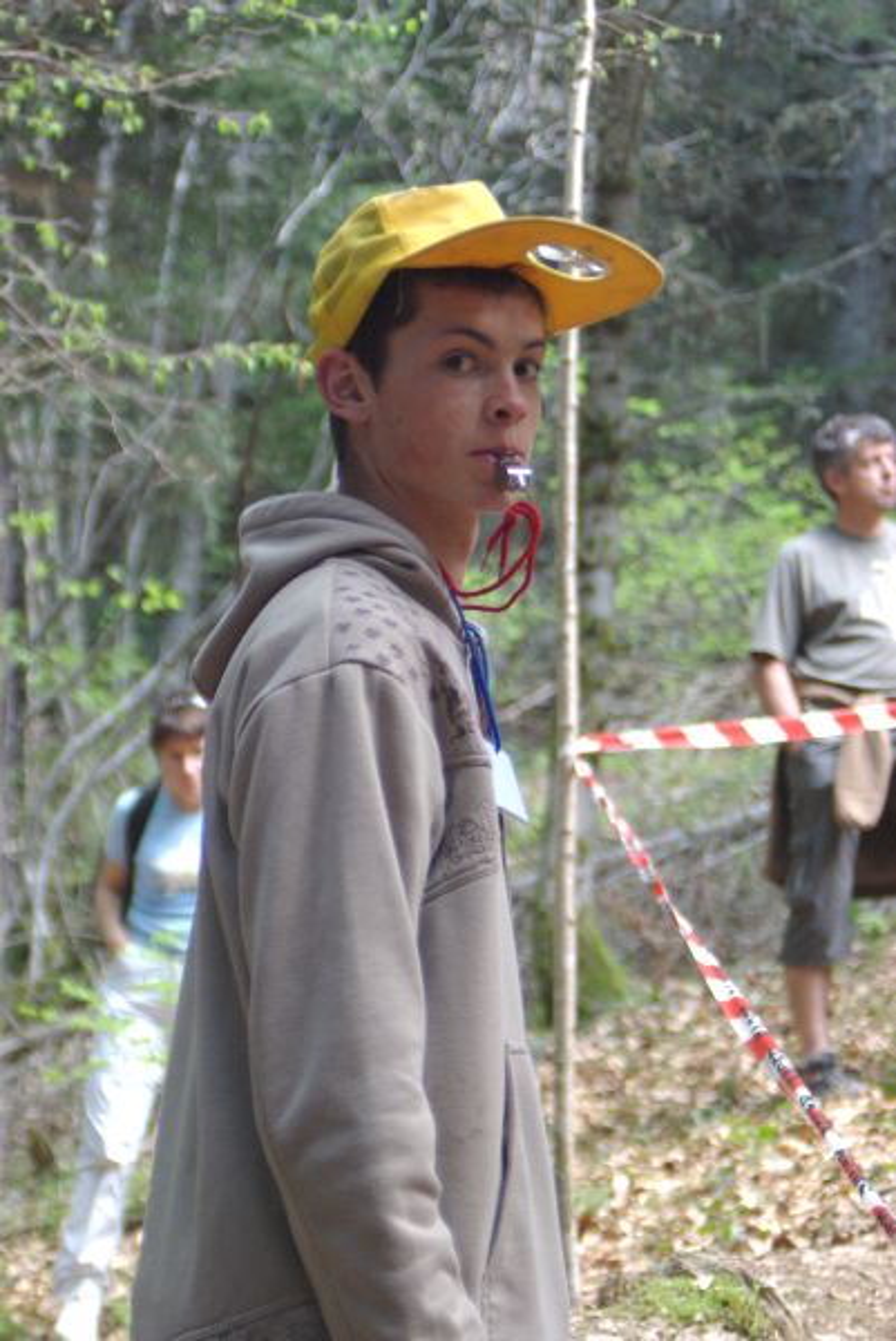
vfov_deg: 17.0
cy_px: 670
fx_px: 4472
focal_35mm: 120
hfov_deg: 11.4
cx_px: 448
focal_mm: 80
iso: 800
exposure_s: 1/90
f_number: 4.5
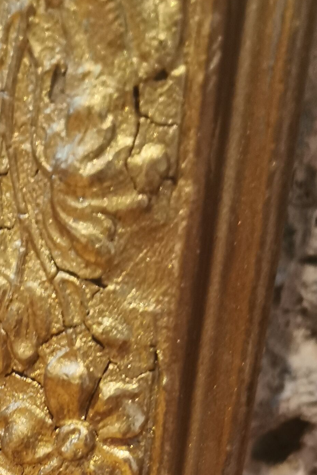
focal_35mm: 74
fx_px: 977
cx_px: -26
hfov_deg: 17.8
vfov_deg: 24.6
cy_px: 578
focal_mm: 5.58
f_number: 1.8
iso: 320
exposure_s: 1/33.3
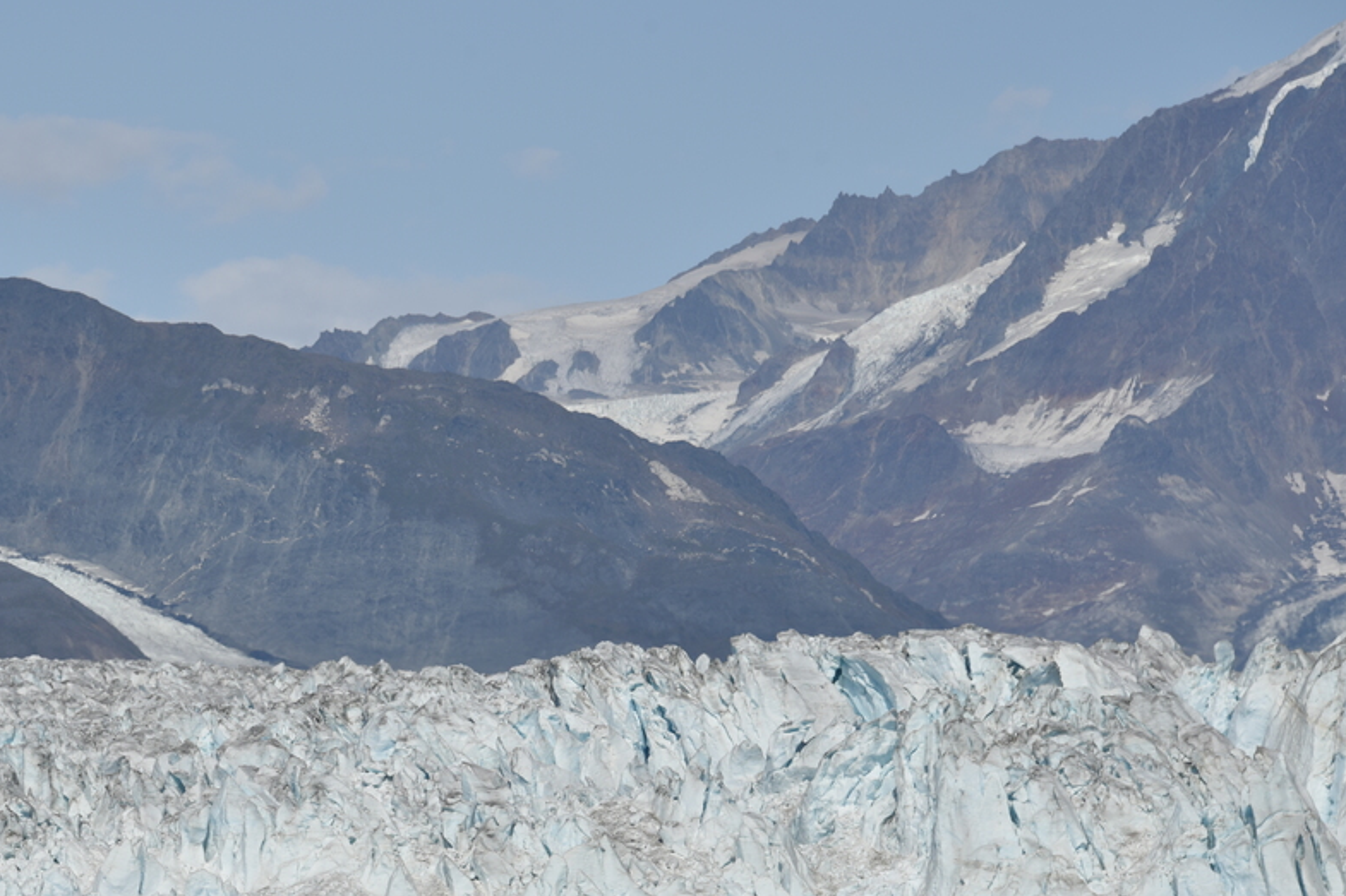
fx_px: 11587
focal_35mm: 310
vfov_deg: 4.4
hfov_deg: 6.6
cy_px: 685
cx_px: 333
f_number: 11
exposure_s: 1/500
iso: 100
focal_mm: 190
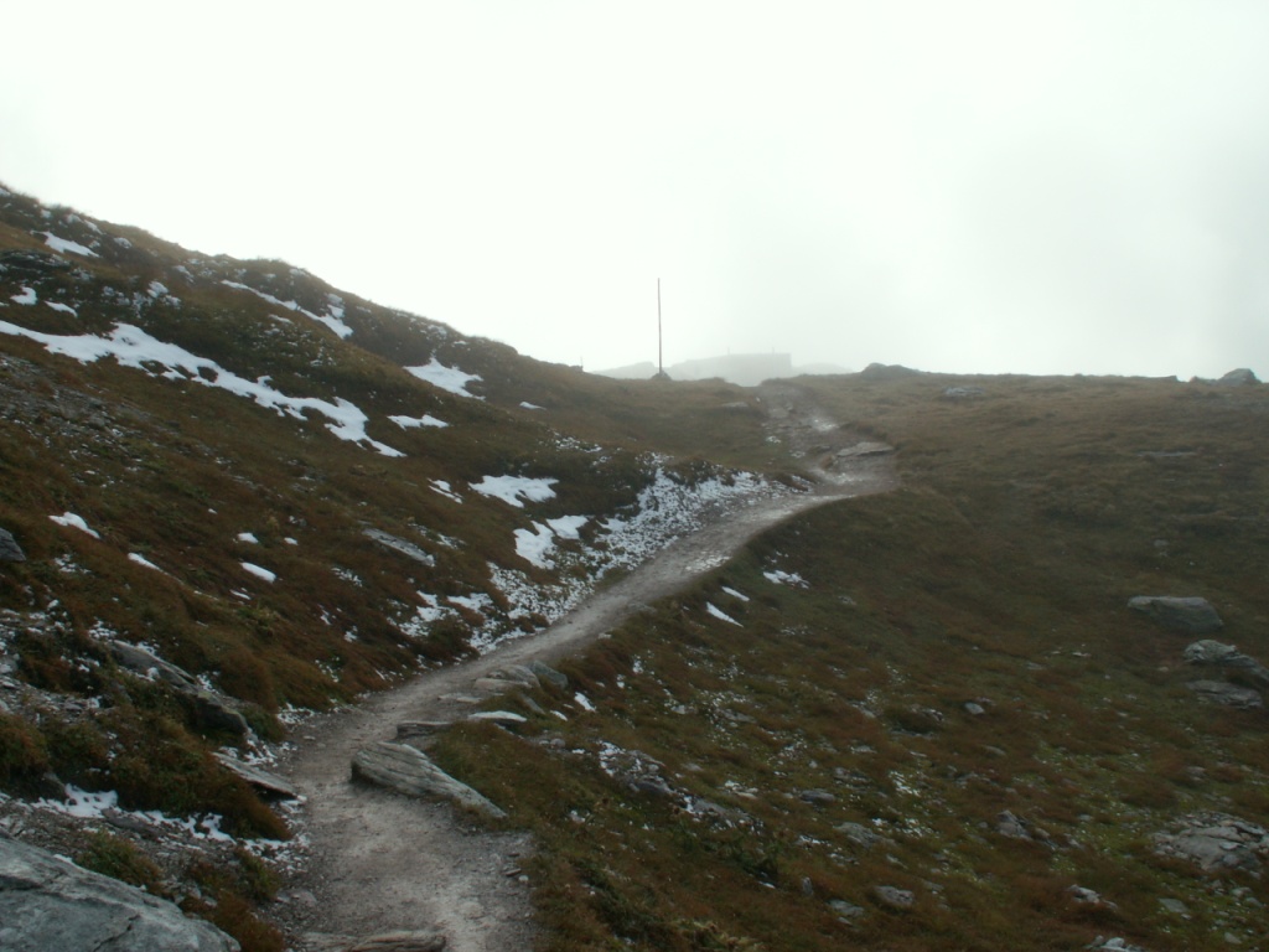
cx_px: 634
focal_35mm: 35
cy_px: 476
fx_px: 1283
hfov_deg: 52.6
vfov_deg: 40.7
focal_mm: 5.86
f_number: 8
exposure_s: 1/160
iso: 50
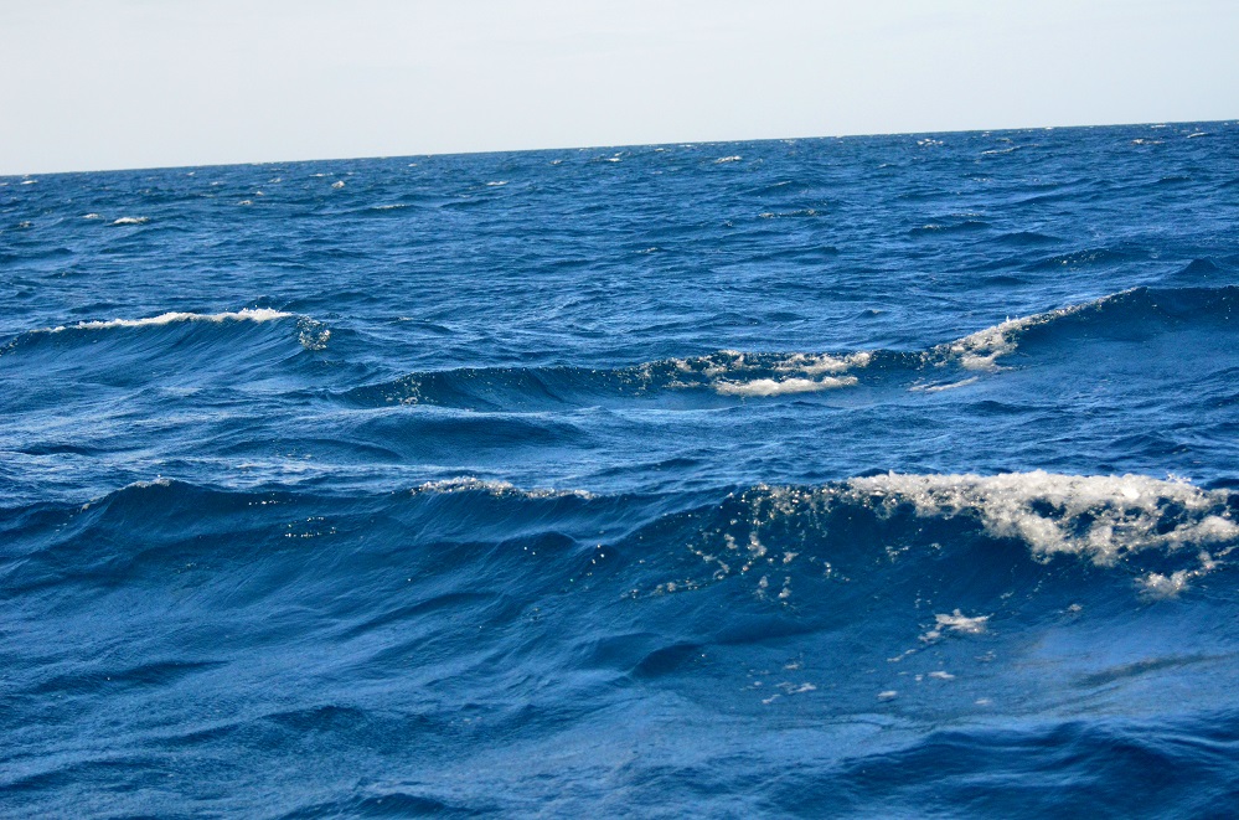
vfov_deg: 13.0
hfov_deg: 19.5
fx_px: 3605
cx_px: 620
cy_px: 410
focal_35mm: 105
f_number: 4.5
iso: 2000
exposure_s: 1/8000
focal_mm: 70
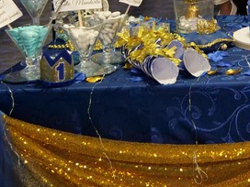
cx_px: 272
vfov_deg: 15.0
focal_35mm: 94
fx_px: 679
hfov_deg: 20.0
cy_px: -62
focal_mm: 12
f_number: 3.5
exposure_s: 1/80
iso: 1600
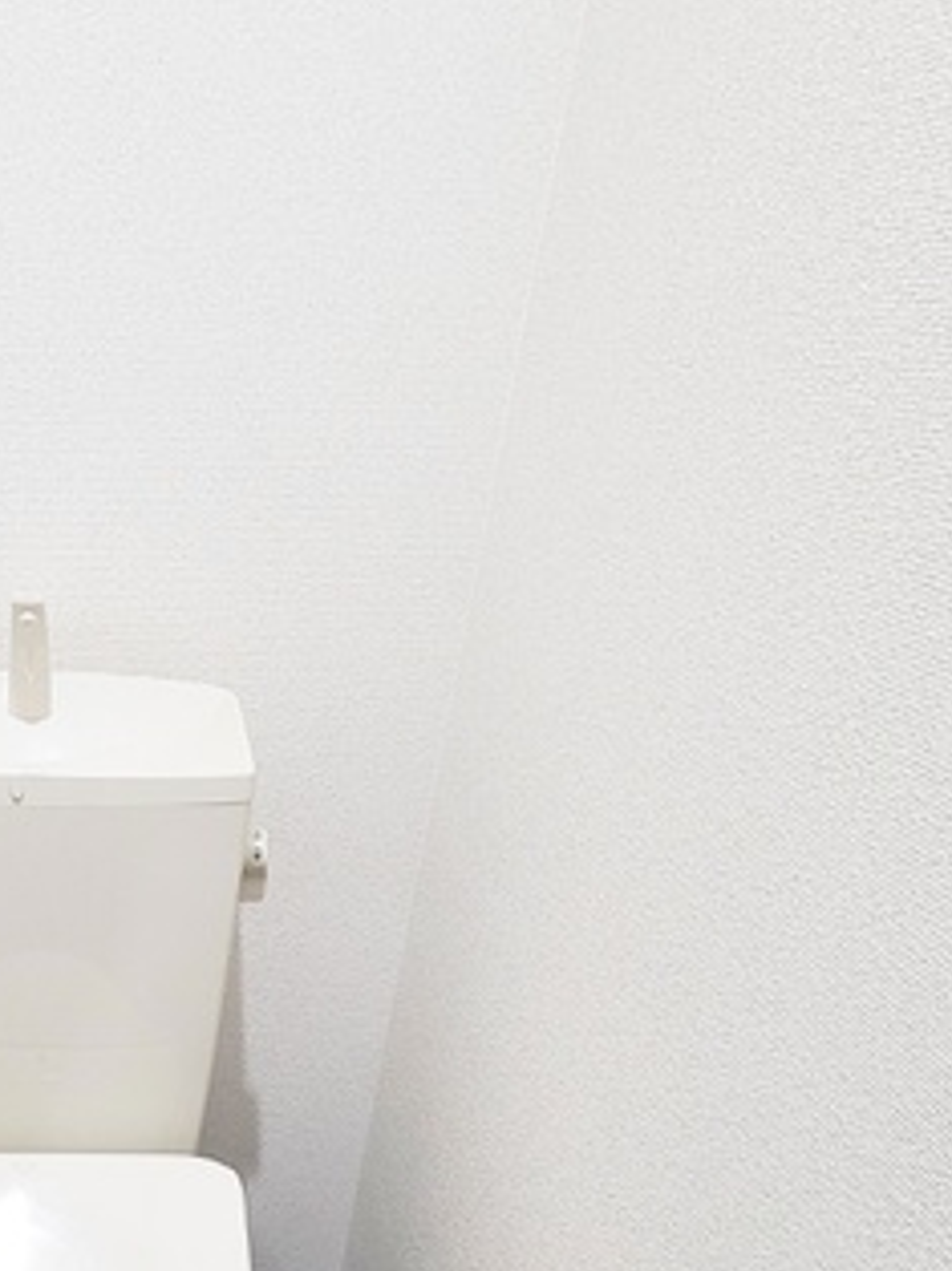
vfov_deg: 56.5
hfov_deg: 42.6
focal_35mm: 29
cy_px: 1044
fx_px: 1065
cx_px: 34
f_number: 2.2
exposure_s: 1/50
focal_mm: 2.2
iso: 320
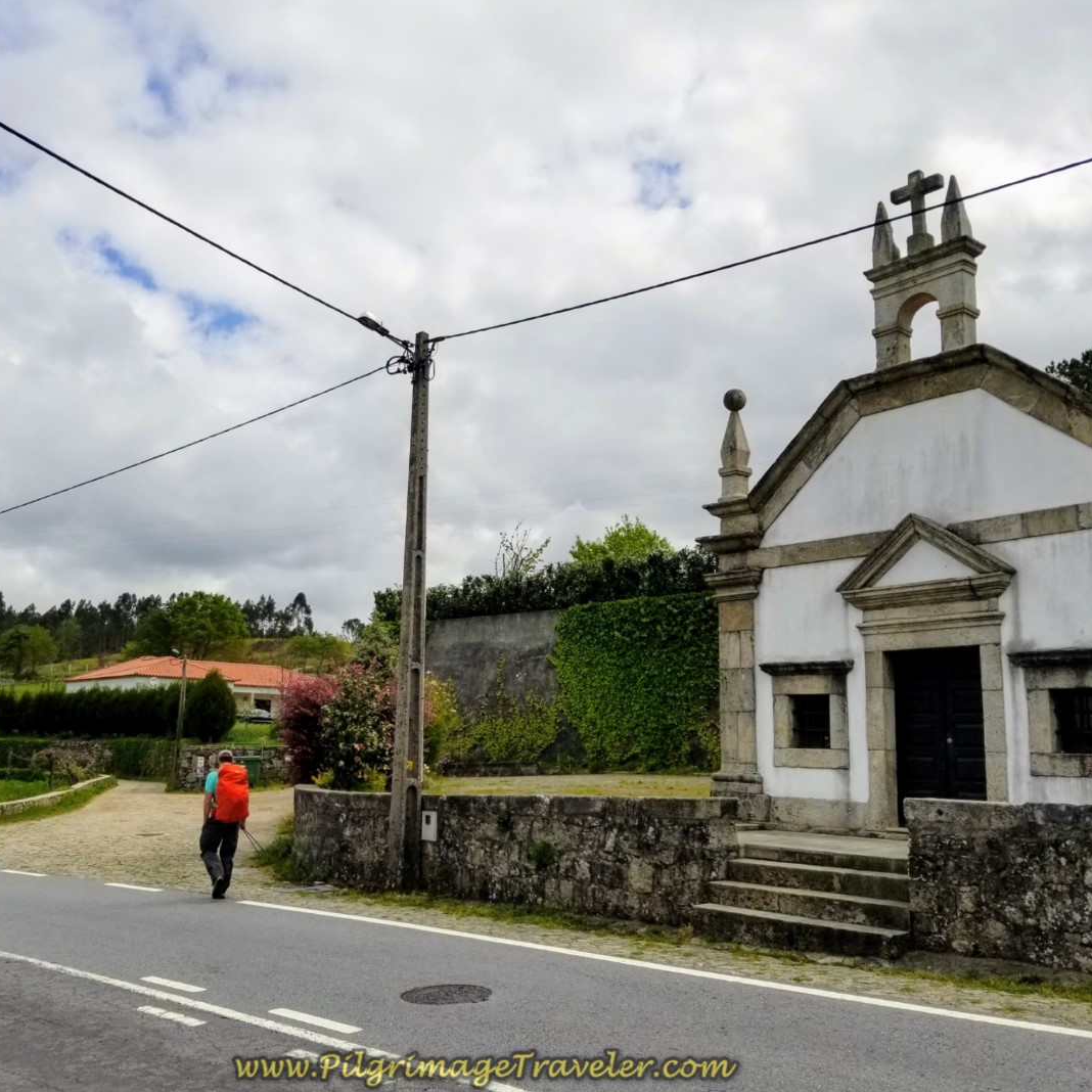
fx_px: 1106
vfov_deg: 52.5
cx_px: 481
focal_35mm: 31
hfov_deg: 52.4
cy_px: 549
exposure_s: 1/5072
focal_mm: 4.3
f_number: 1.7
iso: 50
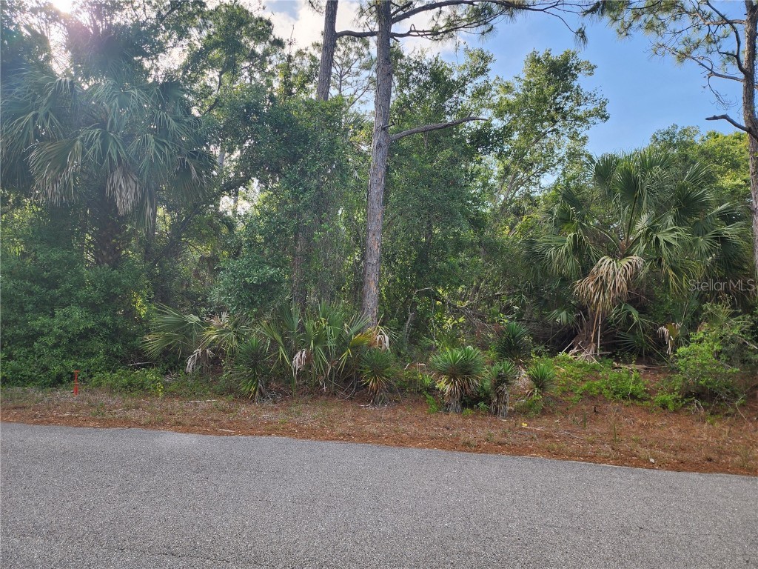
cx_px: 379
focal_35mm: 23
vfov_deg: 58.9
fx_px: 504
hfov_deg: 73.9
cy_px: 284
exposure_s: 1/300
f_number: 1.8
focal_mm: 6.4
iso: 12
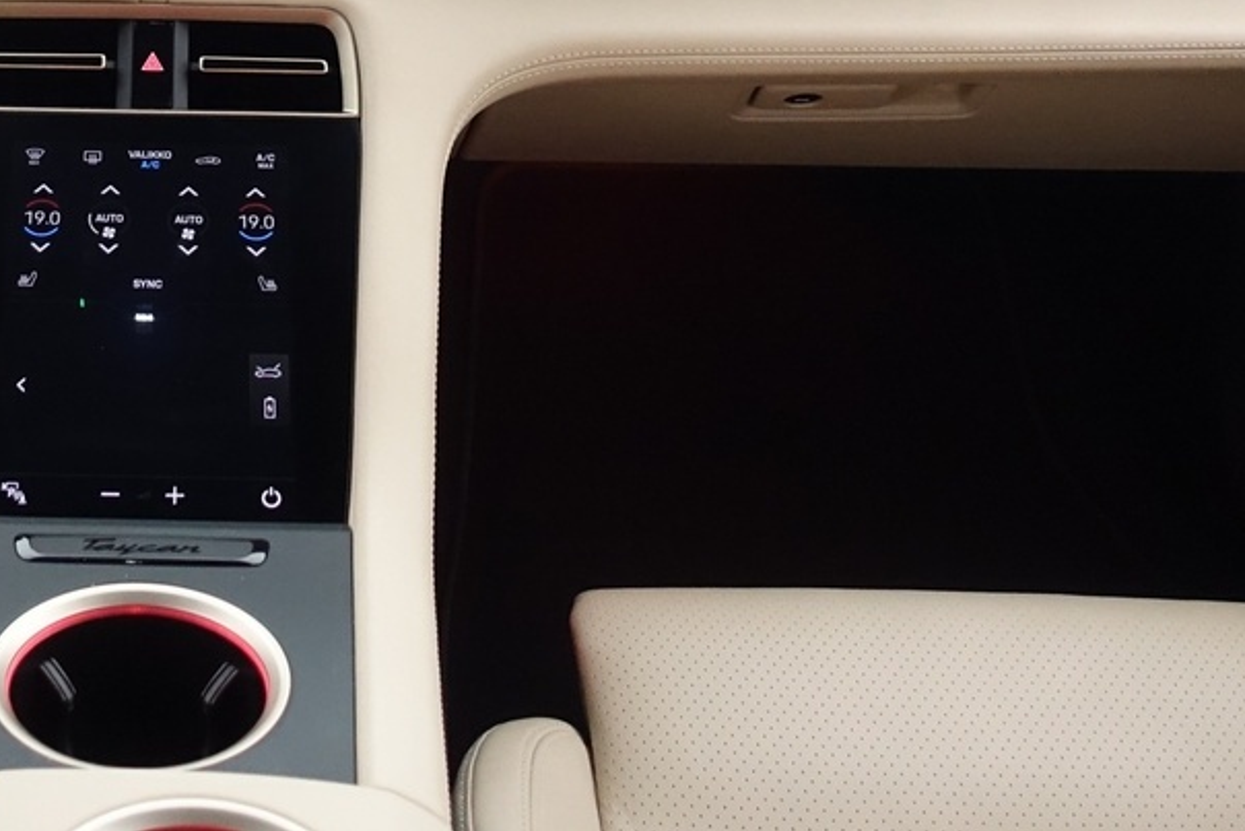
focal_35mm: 67
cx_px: 161
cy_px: -280
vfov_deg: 18.7
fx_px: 2317
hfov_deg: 29.0
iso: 1000
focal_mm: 9.08
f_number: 2.5
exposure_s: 1/30
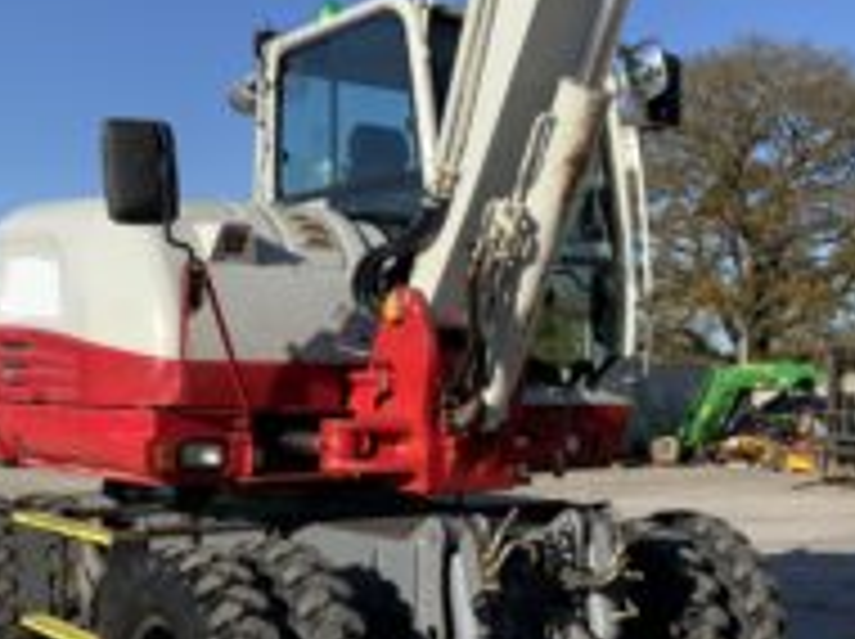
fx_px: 1357
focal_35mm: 55
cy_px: 436
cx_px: 486
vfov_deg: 26.3
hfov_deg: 34.9
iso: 16
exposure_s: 1/1675
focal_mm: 3
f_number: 1.8
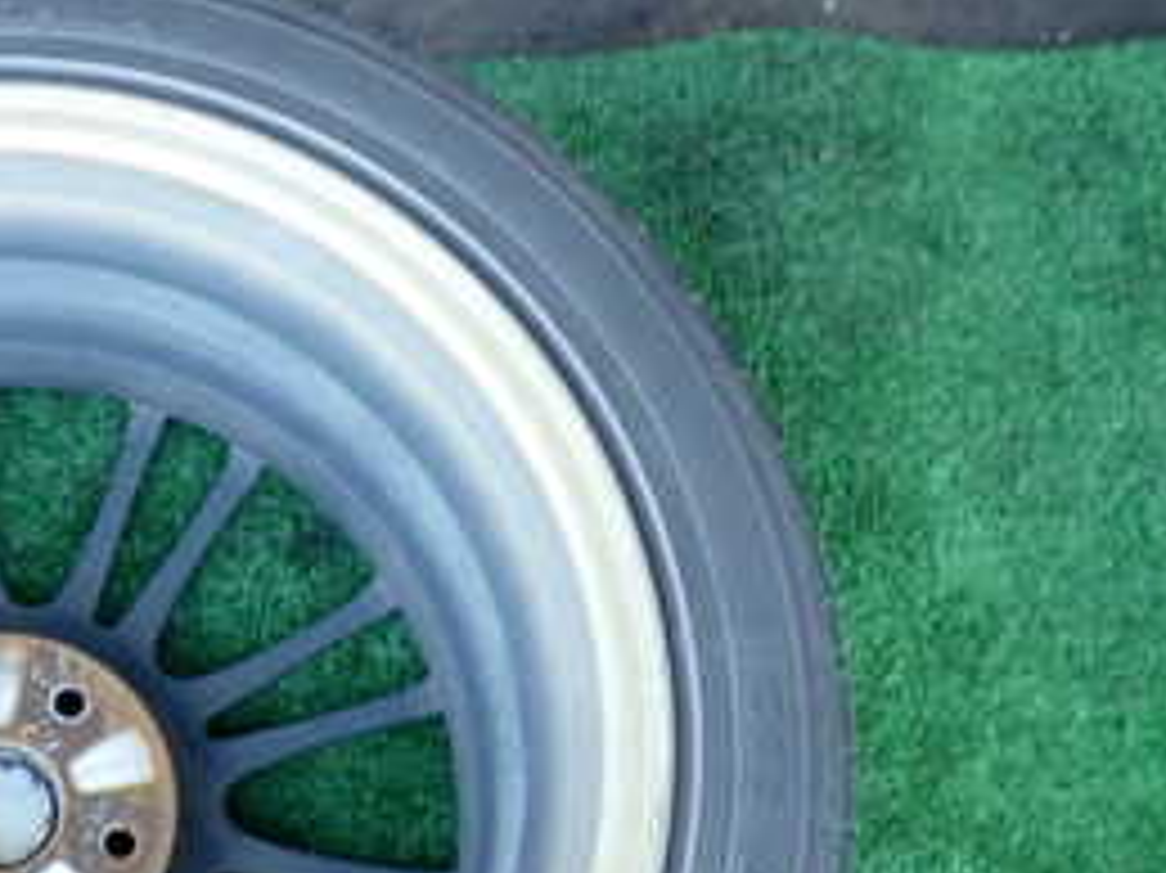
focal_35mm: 58
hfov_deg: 30.6
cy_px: 788
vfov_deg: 24.5
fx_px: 1953
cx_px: -27
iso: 200
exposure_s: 1/40
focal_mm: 4.5
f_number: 2
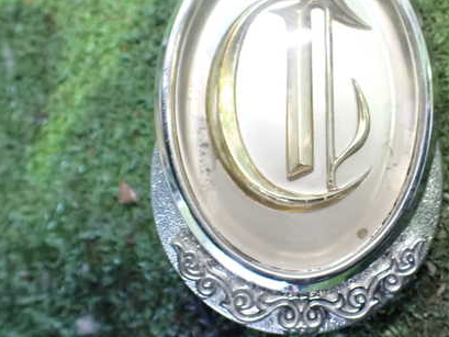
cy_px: 139
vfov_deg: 32.8
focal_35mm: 44
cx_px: 316
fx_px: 571
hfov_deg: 42.1
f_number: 2.3
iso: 1250
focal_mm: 5.4
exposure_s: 1/30
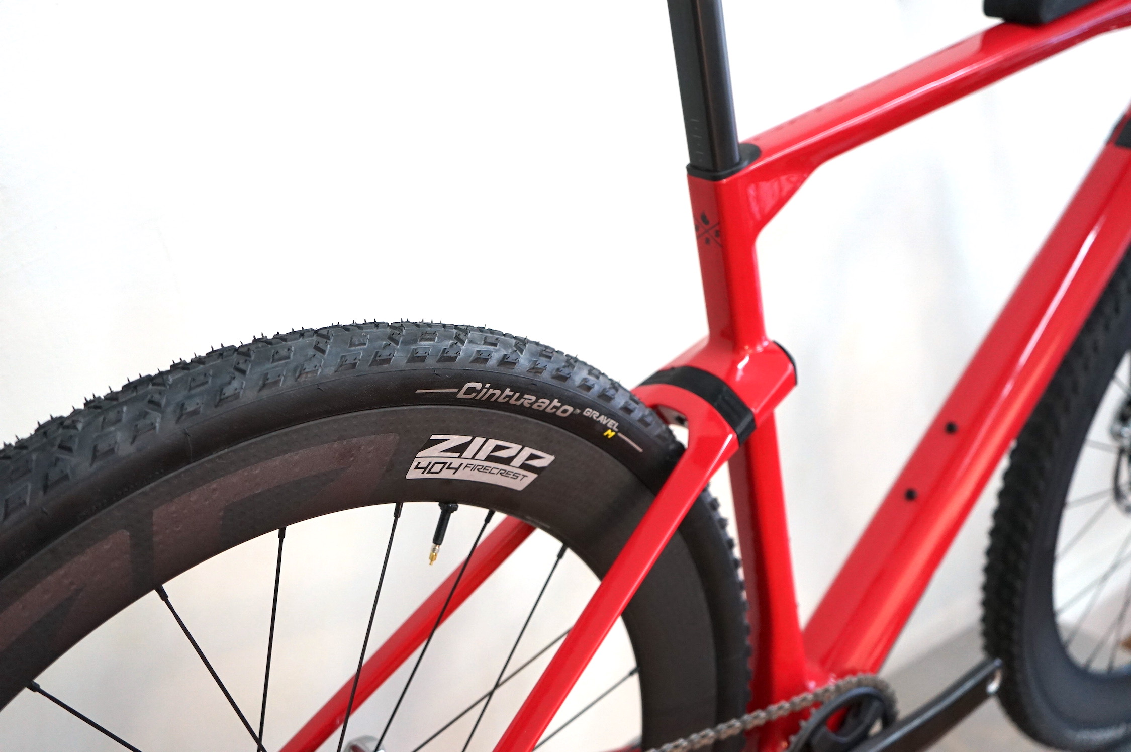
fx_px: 1224
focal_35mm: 39
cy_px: 376
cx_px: 566
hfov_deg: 49.6
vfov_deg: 34.1
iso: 1600
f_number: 4.5
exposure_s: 1/160
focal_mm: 39
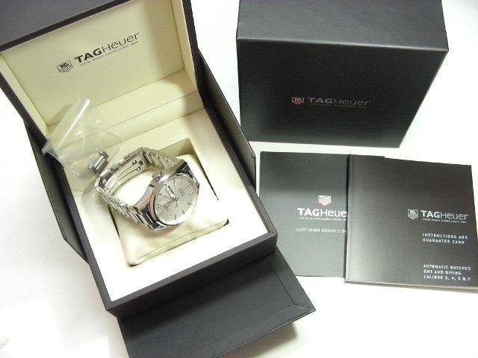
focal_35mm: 38
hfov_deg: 49.0
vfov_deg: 37.7
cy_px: 179
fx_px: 525
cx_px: 239
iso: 200
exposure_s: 1/28.7
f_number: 3.5
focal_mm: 6.3
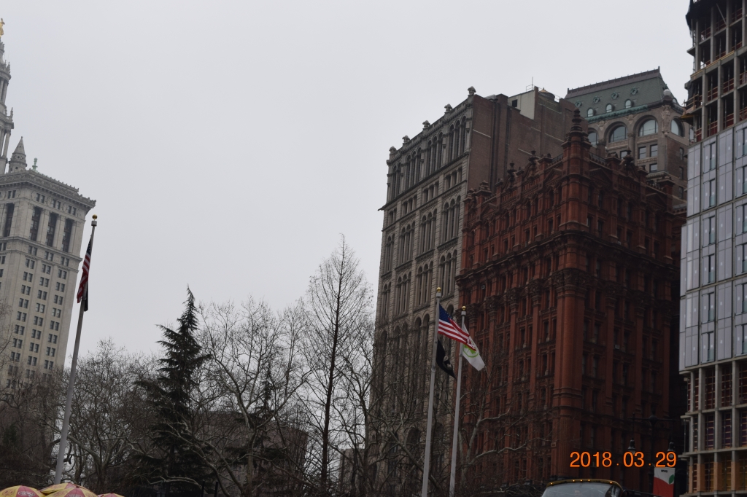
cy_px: 248
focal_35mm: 60
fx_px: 1245
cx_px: 374
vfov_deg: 22.6
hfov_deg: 33.4
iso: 320
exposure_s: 1/250
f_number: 8
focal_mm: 40
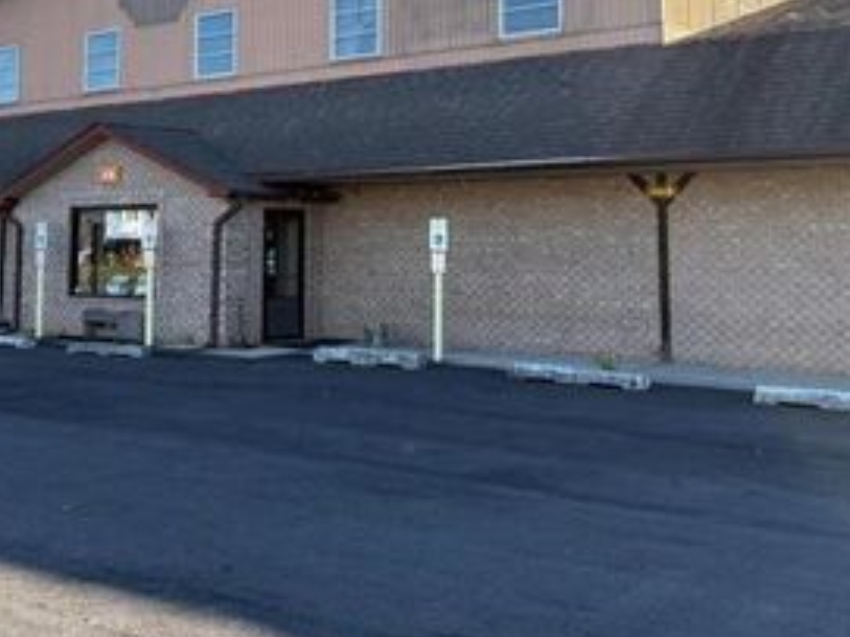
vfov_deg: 29.6
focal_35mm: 48
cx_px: 345
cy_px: 133
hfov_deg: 39.5
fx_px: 1178
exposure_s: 1/1667
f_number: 1.6
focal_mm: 5.96
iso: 64
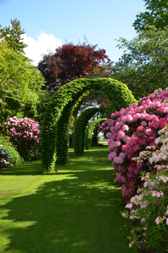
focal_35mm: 38
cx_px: 84
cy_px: 126
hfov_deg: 35.3
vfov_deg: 51.4
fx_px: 264
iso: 100
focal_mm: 25
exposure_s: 1/200
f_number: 5.6
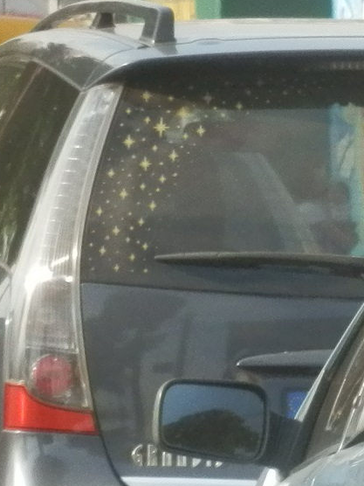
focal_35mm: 1091
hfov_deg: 1.4
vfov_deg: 1.8
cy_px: 476
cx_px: 839
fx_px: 15296
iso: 500
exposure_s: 1/500
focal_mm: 52.5
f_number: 5.9
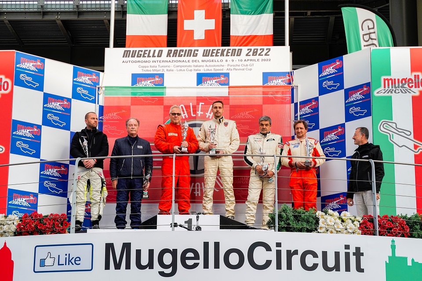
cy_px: 140
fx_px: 1172
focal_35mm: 100
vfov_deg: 13.7
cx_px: 211
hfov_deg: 20.4
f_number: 5.6
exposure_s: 1/250
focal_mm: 100
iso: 400
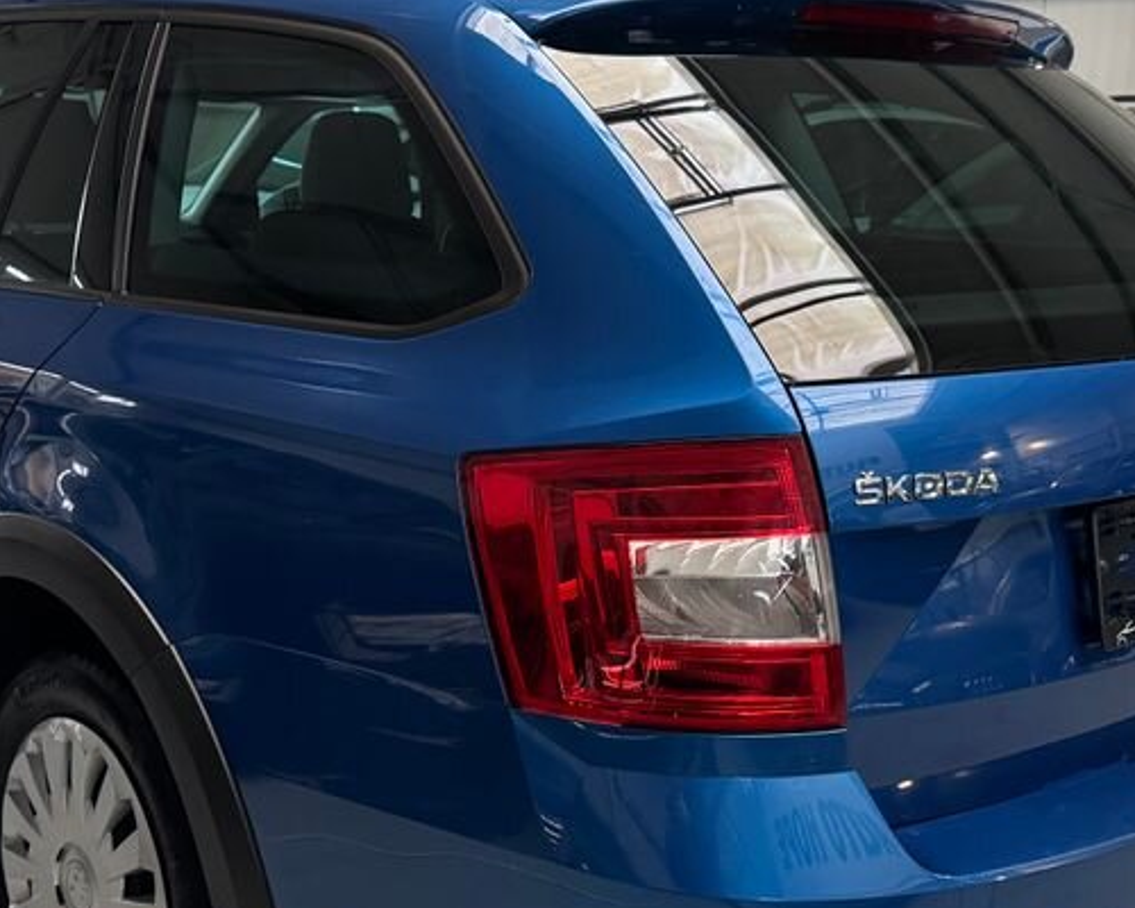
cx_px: 429
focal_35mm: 48
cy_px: 543
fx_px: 1612
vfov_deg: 31.4
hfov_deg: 38.5
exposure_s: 1/33
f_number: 1.78
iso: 800
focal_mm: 6.76
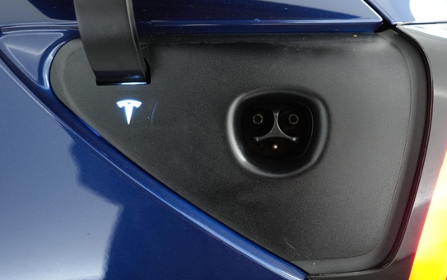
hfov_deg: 62.5
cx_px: 261
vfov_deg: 41.7
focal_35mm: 30
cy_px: 110
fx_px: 366
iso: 3200
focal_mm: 25
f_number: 2.8
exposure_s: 1/60
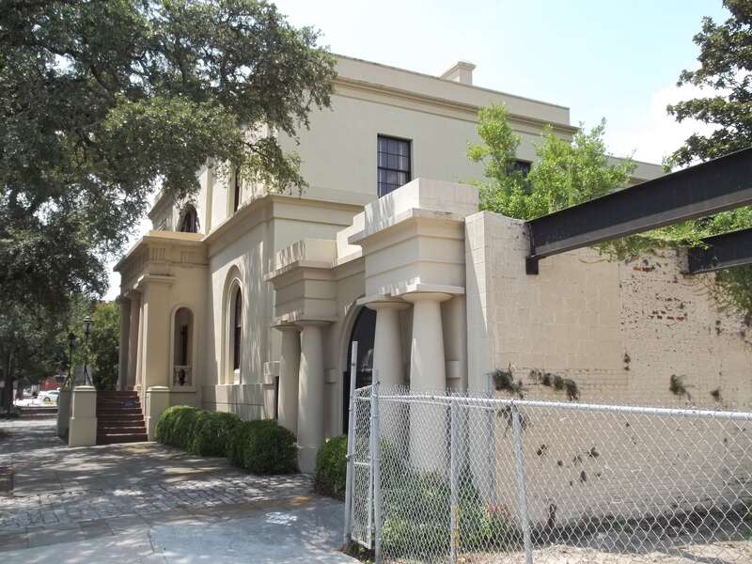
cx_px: 376
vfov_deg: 42.9
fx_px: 717
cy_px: 282
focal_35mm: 33
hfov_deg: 55.4
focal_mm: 5.9
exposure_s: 1/500
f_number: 3.3
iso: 64
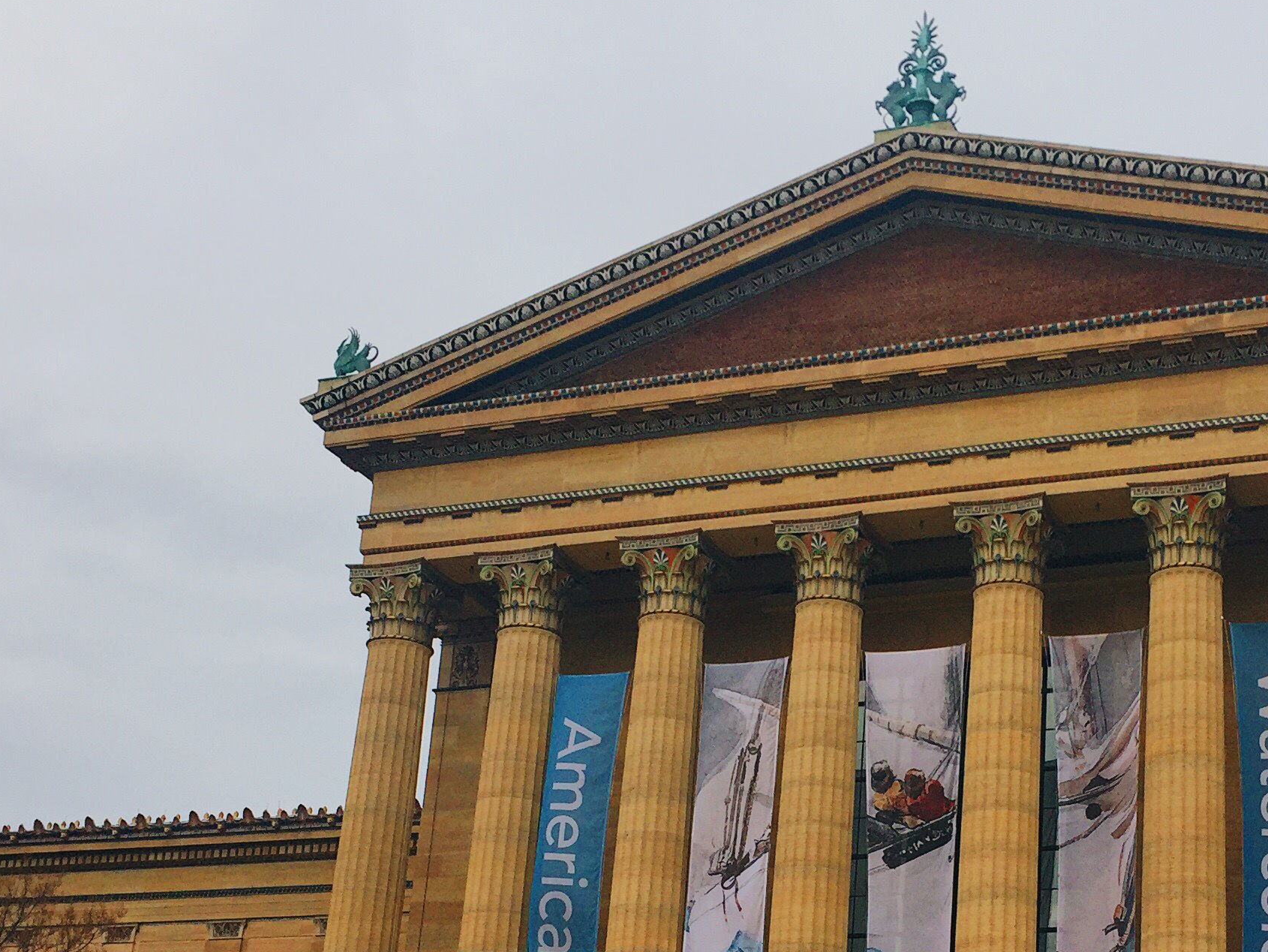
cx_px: 860
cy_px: 814
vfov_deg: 25.5
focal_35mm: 56
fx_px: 2052
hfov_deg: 34.0
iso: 32
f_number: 2.2
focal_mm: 4.15
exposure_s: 1/3968
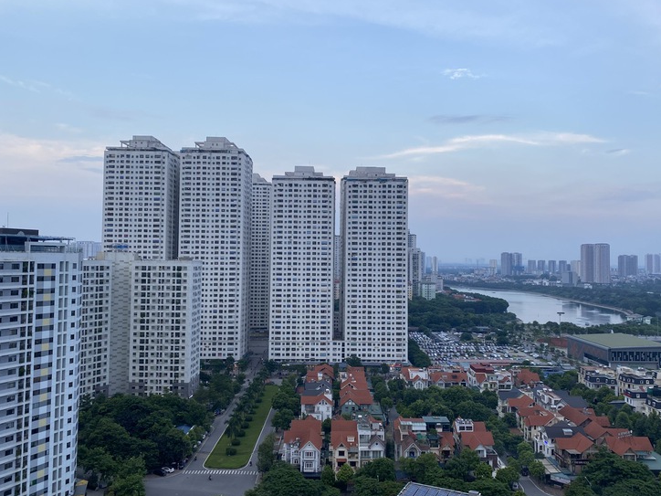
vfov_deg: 49.7
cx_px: 341
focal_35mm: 28
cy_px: 241
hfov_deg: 63.4
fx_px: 535
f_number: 1.8
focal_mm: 4.25
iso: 32
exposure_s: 1/216
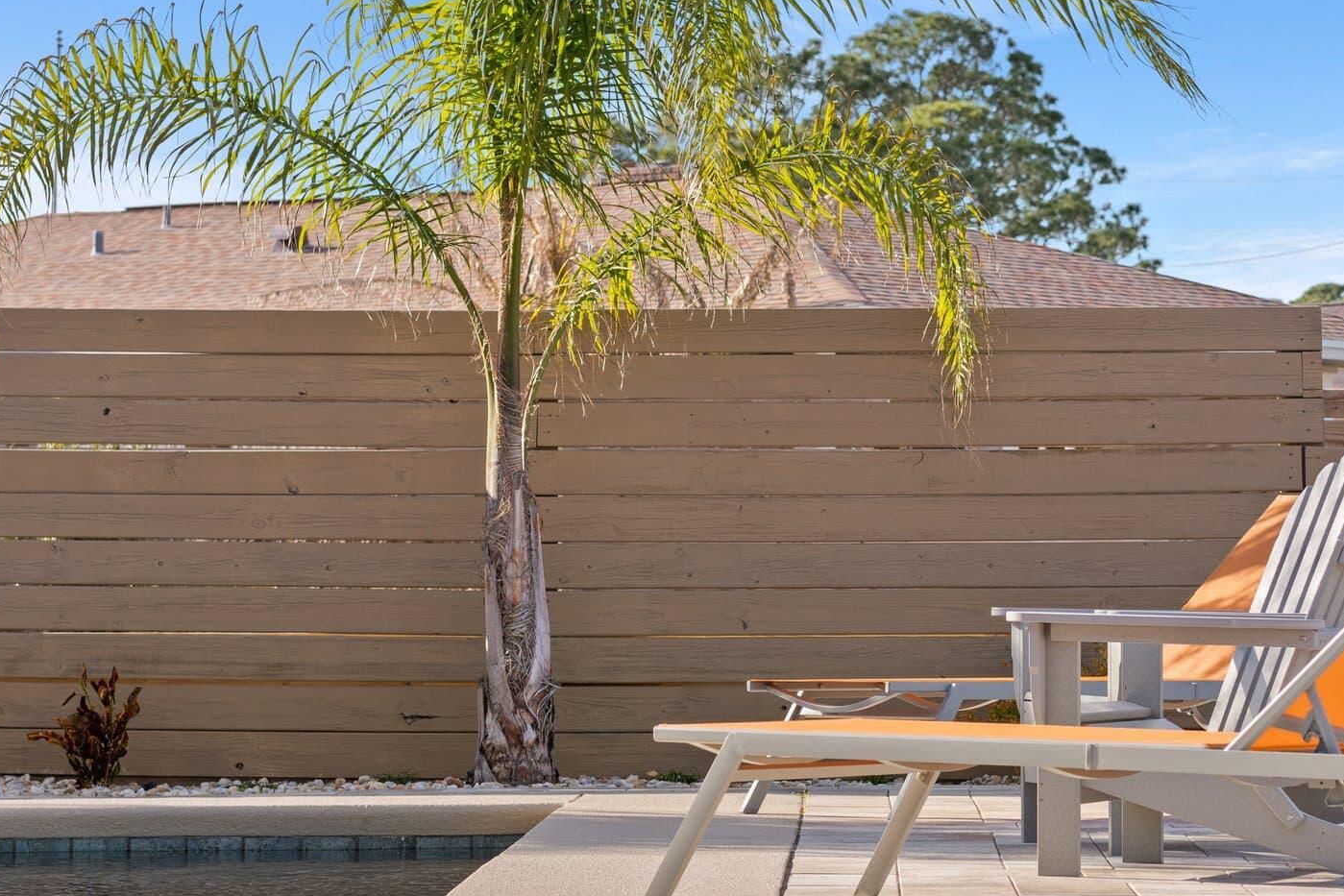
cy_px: 615
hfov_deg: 17.0
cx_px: 913
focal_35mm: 120
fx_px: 4480
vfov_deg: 11.4
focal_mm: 55
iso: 125
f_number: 4.5
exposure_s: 1/640
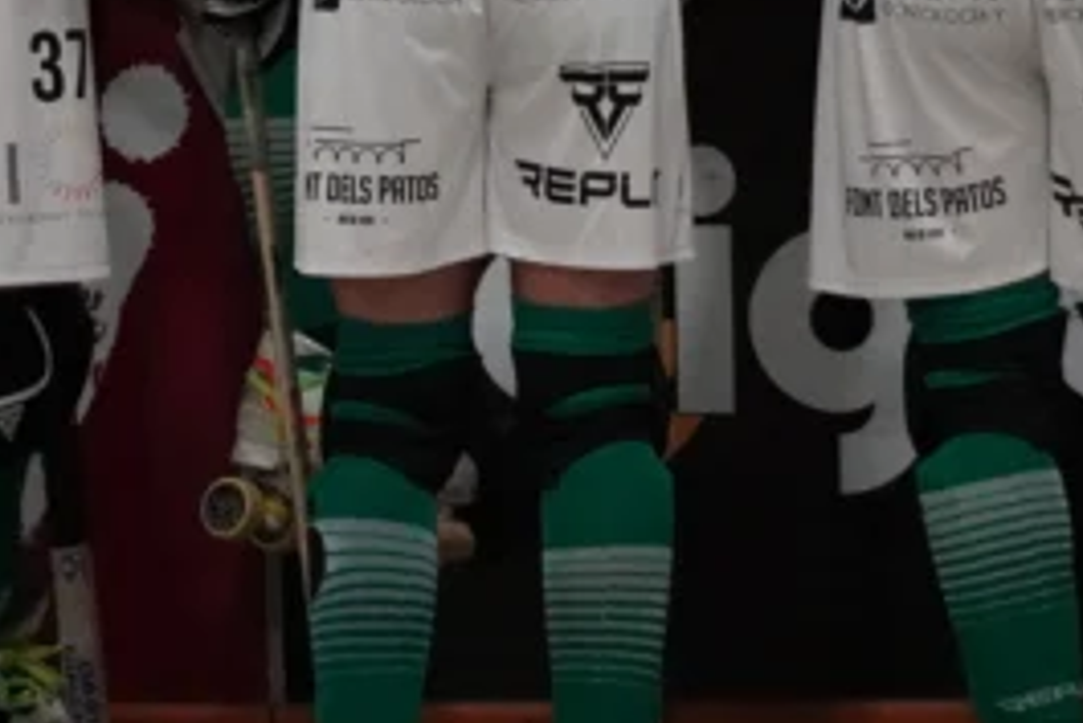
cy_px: -278
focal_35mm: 747
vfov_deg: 1.8
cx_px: 535
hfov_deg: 2.8
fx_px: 22484
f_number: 5.6
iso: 6400
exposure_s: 1/1250
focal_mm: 172
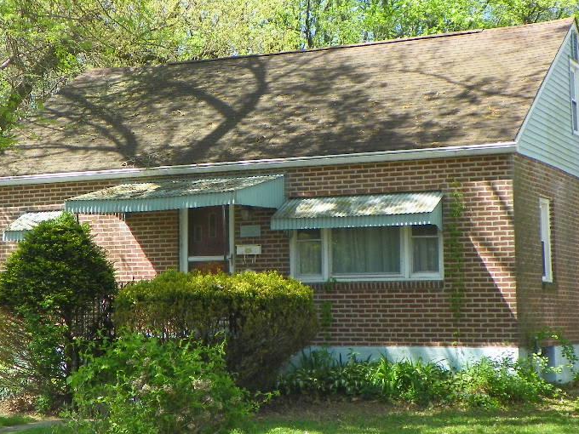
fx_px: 1355
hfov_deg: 24.1
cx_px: 255
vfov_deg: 18.2
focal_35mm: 81
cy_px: 149
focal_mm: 7.6
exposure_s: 1/200
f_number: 3.2
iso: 64
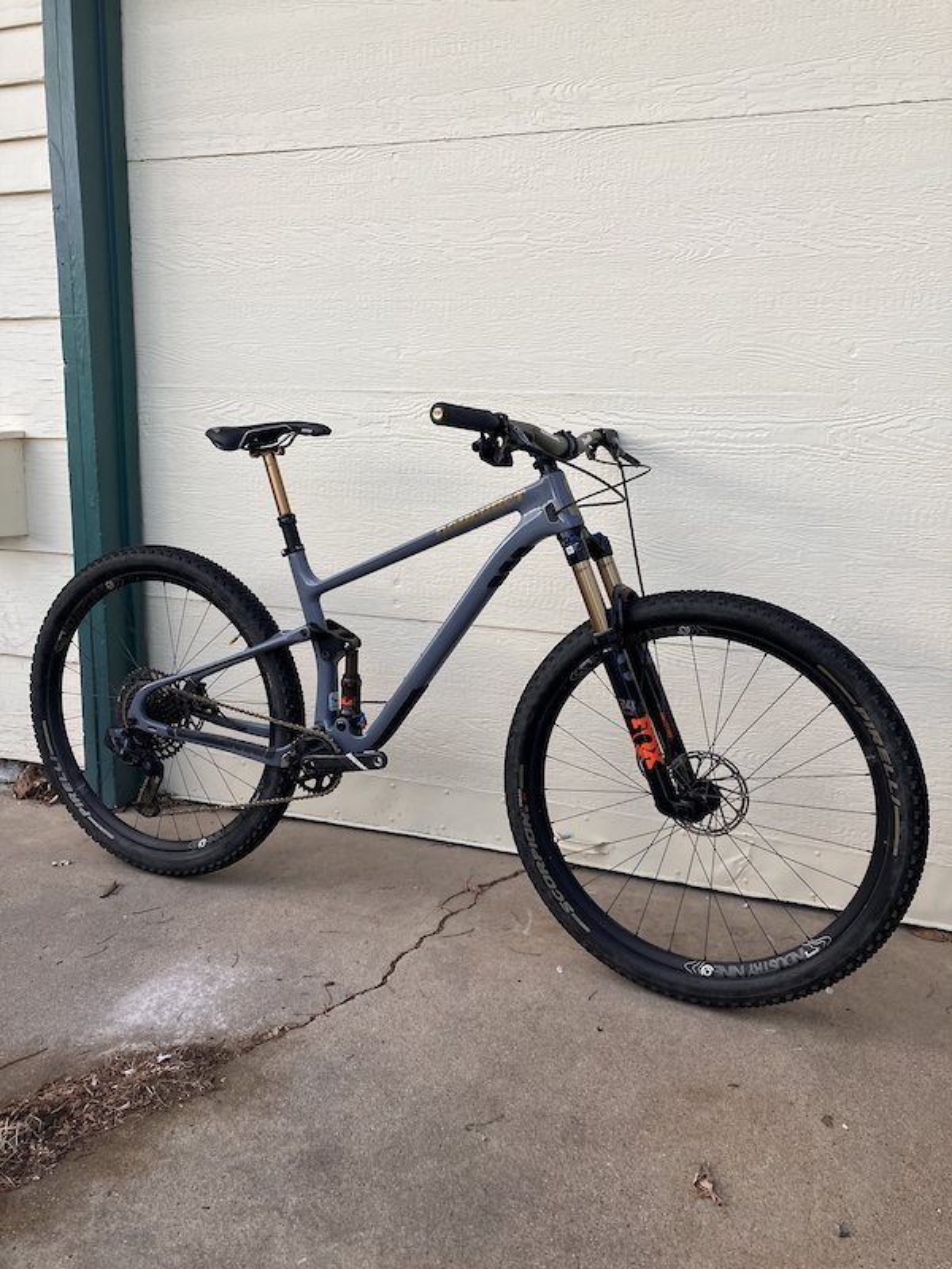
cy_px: 634
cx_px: 476
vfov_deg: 63.4
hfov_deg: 49.7
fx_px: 1027
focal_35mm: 28
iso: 40
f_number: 1.8
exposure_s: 1/121
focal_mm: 3.99
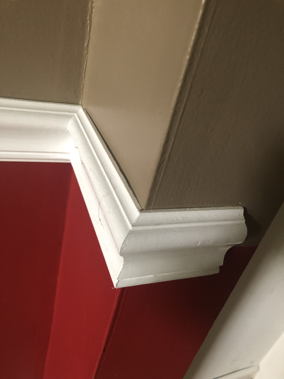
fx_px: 306
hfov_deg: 49.7
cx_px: 142
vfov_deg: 63.4
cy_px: 190
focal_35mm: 28
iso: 100
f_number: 1.8
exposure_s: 1/6
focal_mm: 3.99
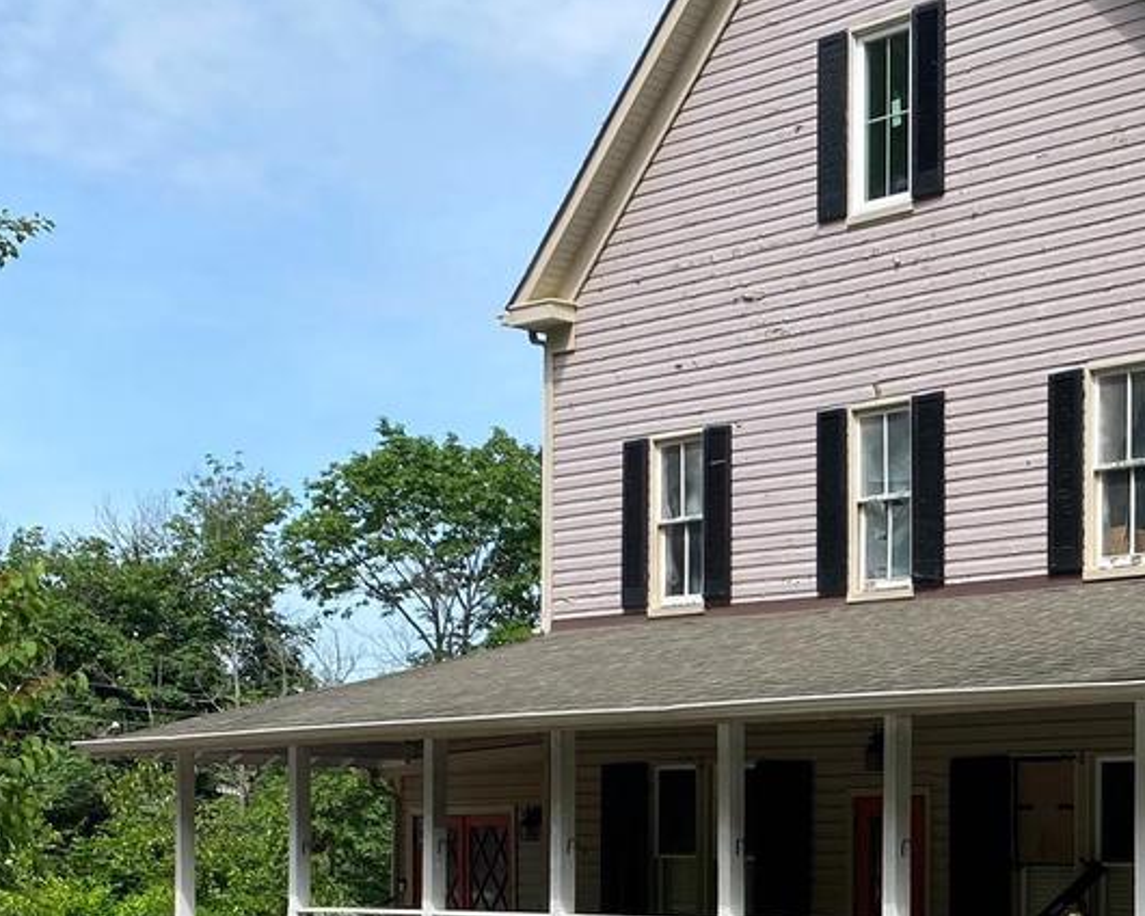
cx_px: 1266
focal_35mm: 69
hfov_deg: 25.5
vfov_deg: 21.7
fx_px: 2338
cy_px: 808
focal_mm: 4.25
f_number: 1.8
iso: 32
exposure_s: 1/1927
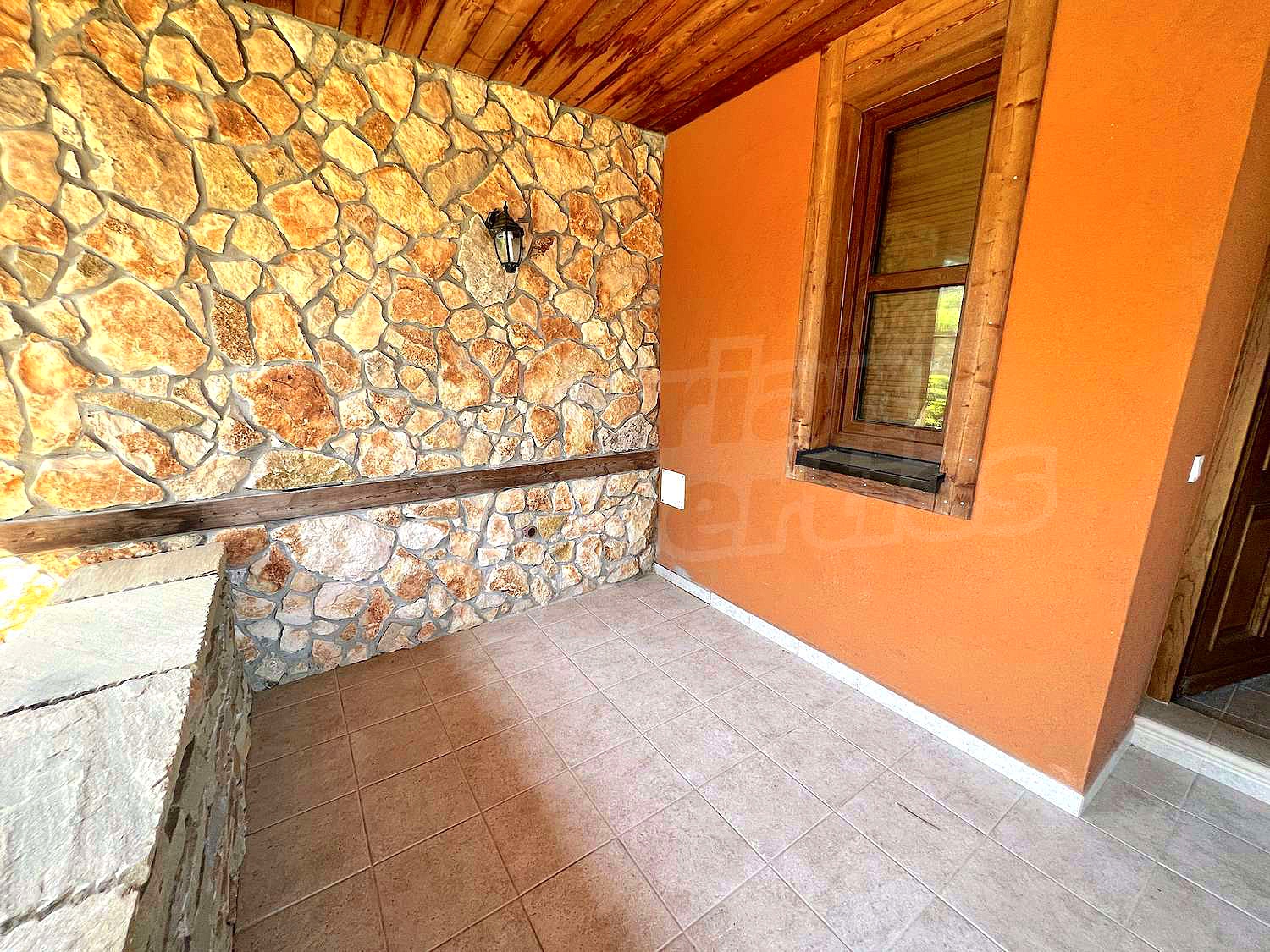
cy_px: 476
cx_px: 635
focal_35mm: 13
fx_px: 477
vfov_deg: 89.9
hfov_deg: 106.2
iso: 80
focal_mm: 1.57
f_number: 1.8
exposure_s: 1/99
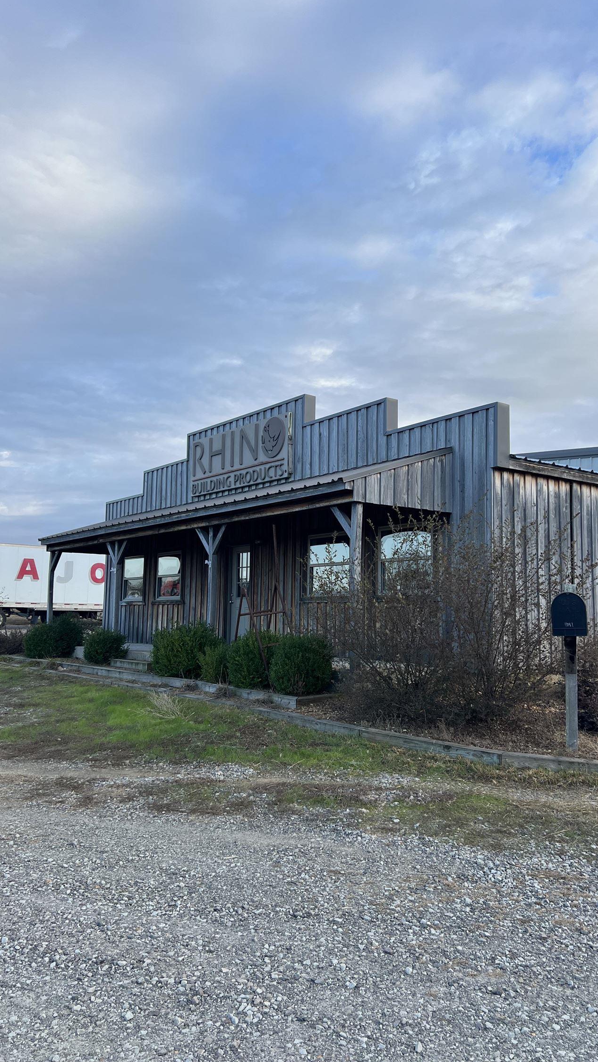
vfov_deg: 66.1
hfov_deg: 40.2
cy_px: 525
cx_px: 317
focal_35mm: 29
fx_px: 817
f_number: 1.5
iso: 50
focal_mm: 5.7
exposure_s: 1/1295
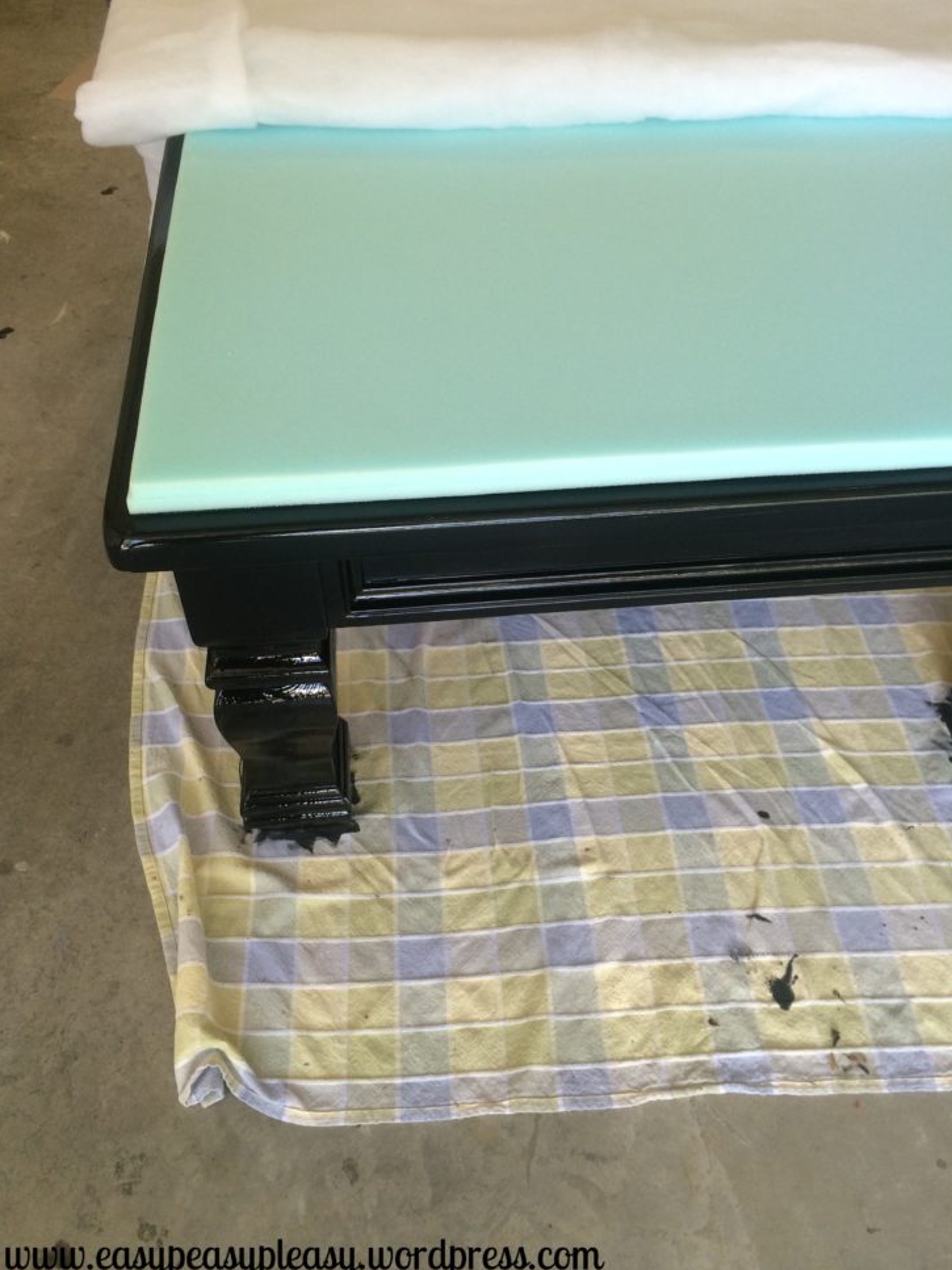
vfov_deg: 58.4
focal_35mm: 31
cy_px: 627
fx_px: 1137
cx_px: 465
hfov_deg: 45.4
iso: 64
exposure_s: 1/120
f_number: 2.2
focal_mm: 4.12
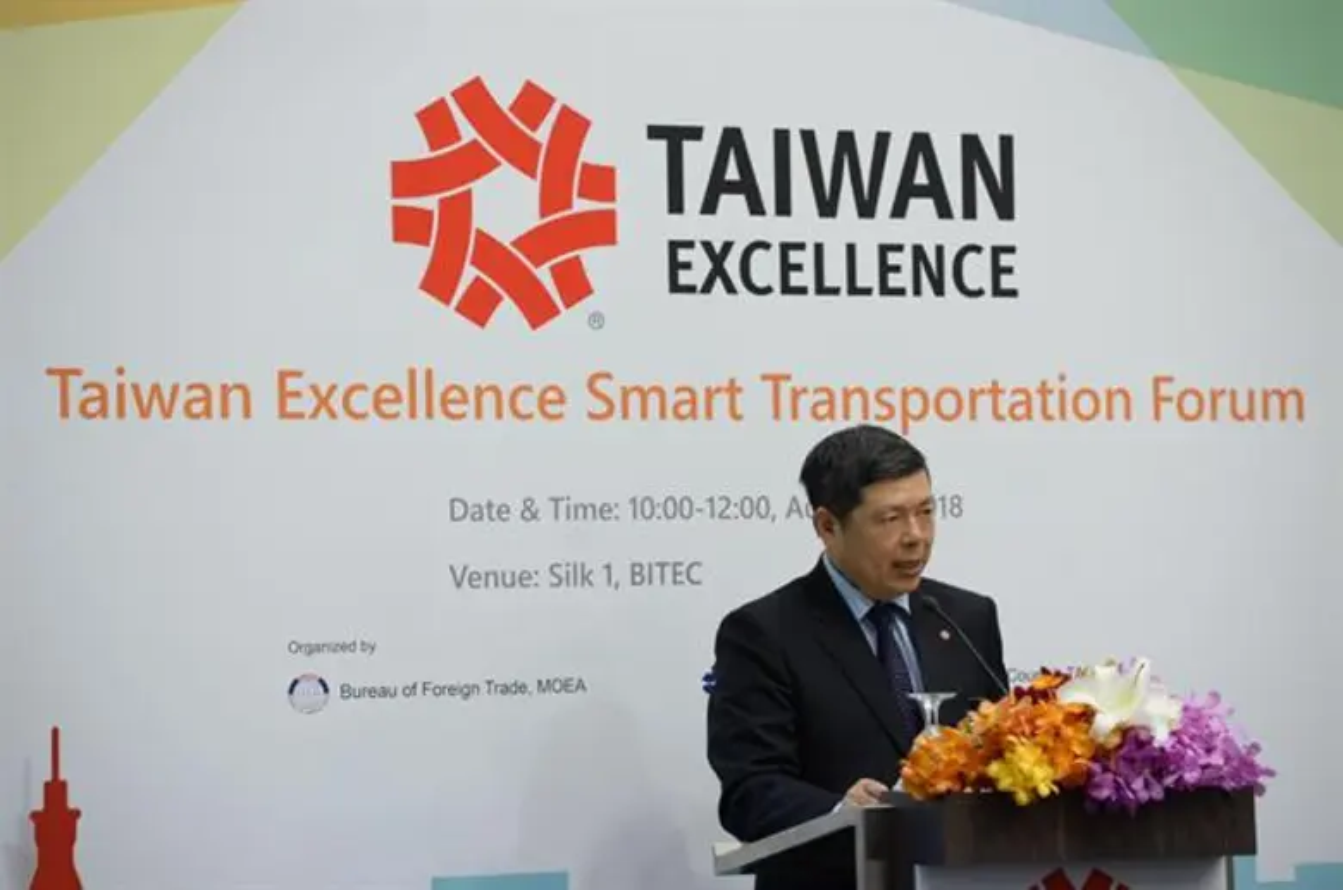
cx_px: 672
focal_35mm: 130
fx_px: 4841
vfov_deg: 10.5
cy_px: 445
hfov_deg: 15.8
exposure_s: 1/80
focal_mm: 130
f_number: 3.5
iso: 2500
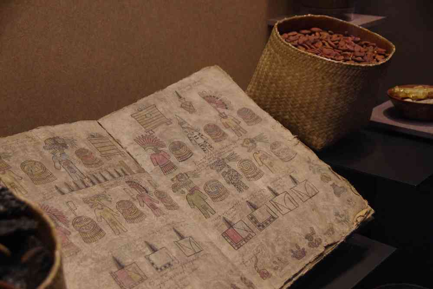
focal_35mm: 52
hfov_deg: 37.9
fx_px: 631
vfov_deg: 25.8
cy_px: 144
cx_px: 216
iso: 3200
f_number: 4
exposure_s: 1/50
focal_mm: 35
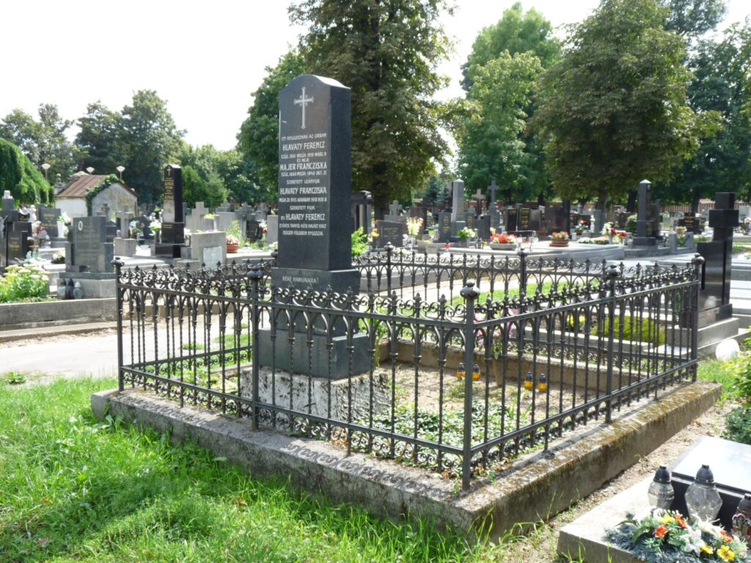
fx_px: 803
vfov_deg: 38.7
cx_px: 376
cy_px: 282
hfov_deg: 50.1
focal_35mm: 37
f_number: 4
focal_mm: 6.5
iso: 100
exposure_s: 1/250
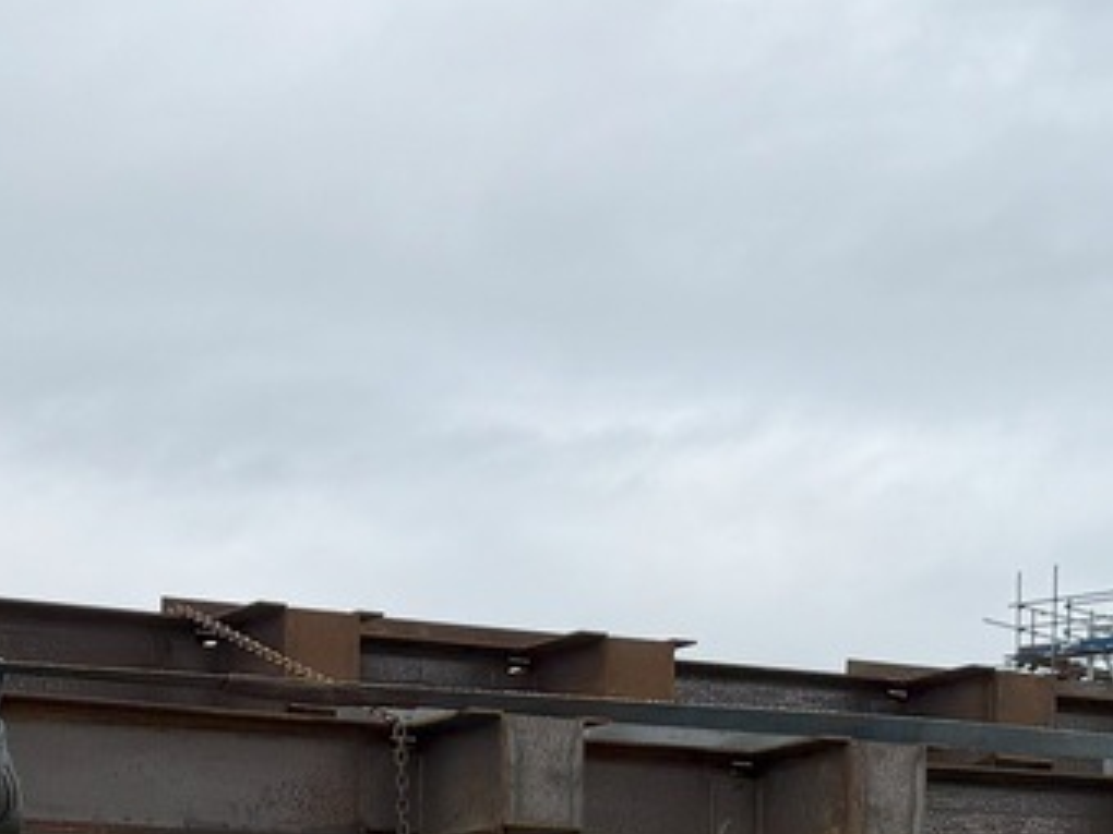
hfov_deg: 18.5
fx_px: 3408
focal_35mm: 106
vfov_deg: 13.4
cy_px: 1120
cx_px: 347
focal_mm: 6.76
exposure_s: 1/1901
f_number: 1.78
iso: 80
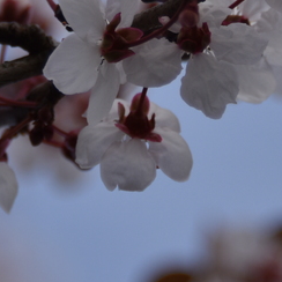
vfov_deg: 2.0
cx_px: 151
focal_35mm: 891
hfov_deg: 2.0
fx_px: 8212
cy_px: 2
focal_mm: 200
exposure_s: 1/400
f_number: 5.6
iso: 160
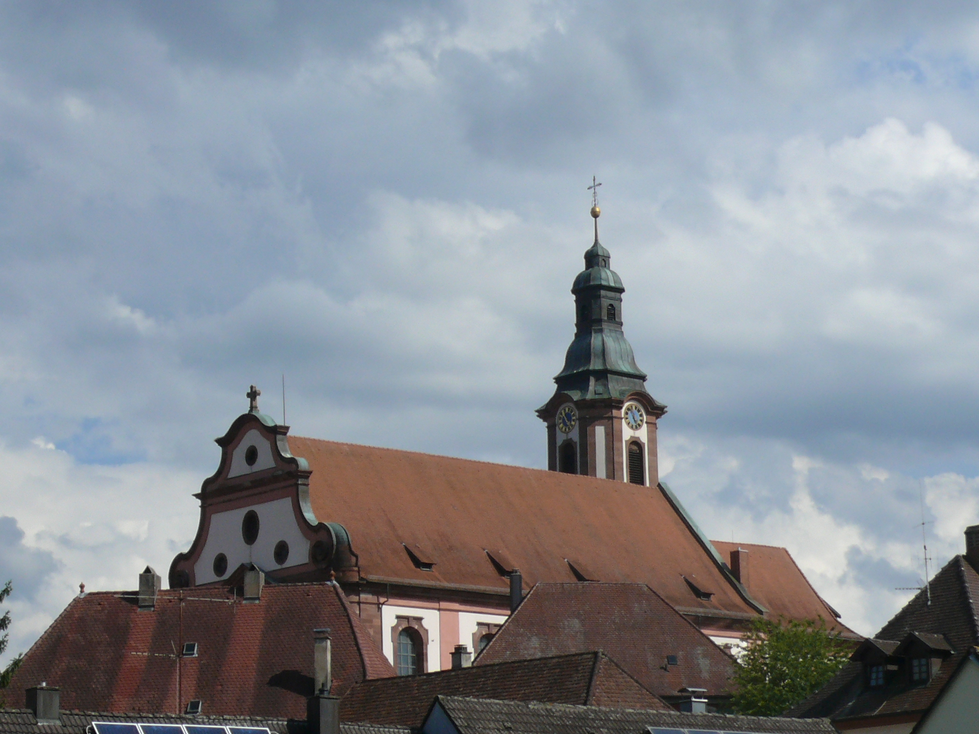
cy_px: 367
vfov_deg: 13.5
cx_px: 490
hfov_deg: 17.9
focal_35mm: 110
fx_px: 3111
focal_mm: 13.9
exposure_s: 1/500
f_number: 8
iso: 100
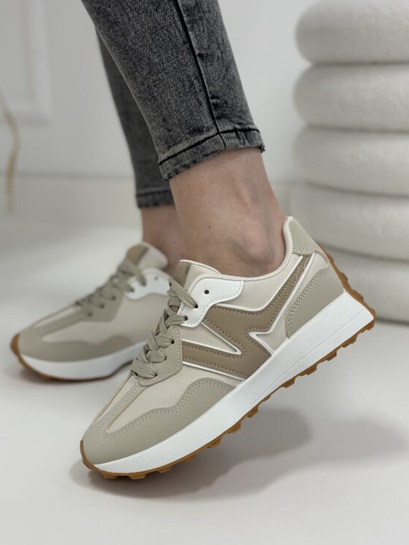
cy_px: 274
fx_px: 819
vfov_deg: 36.8
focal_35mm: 52
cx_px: 195
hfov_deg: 28.0
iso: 125
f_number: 1.78
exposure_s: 1/100
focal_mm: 6.86
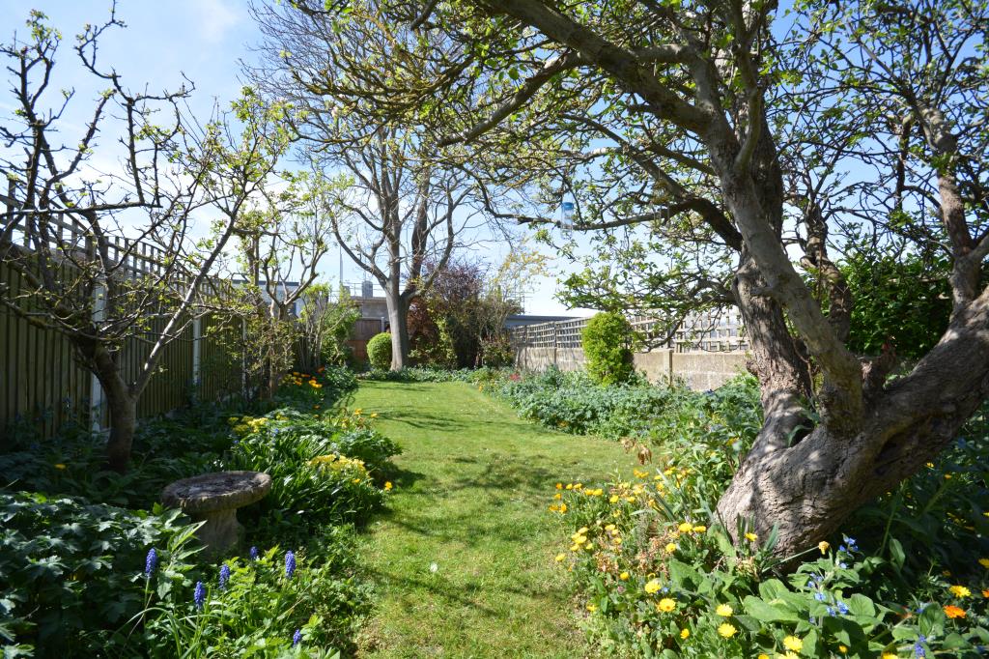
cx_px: 494
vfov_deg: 77.3
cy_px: 330
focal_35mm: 15
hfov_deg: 100.4
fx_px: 412
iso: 200
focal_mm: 10
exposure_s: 1/250
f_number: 8
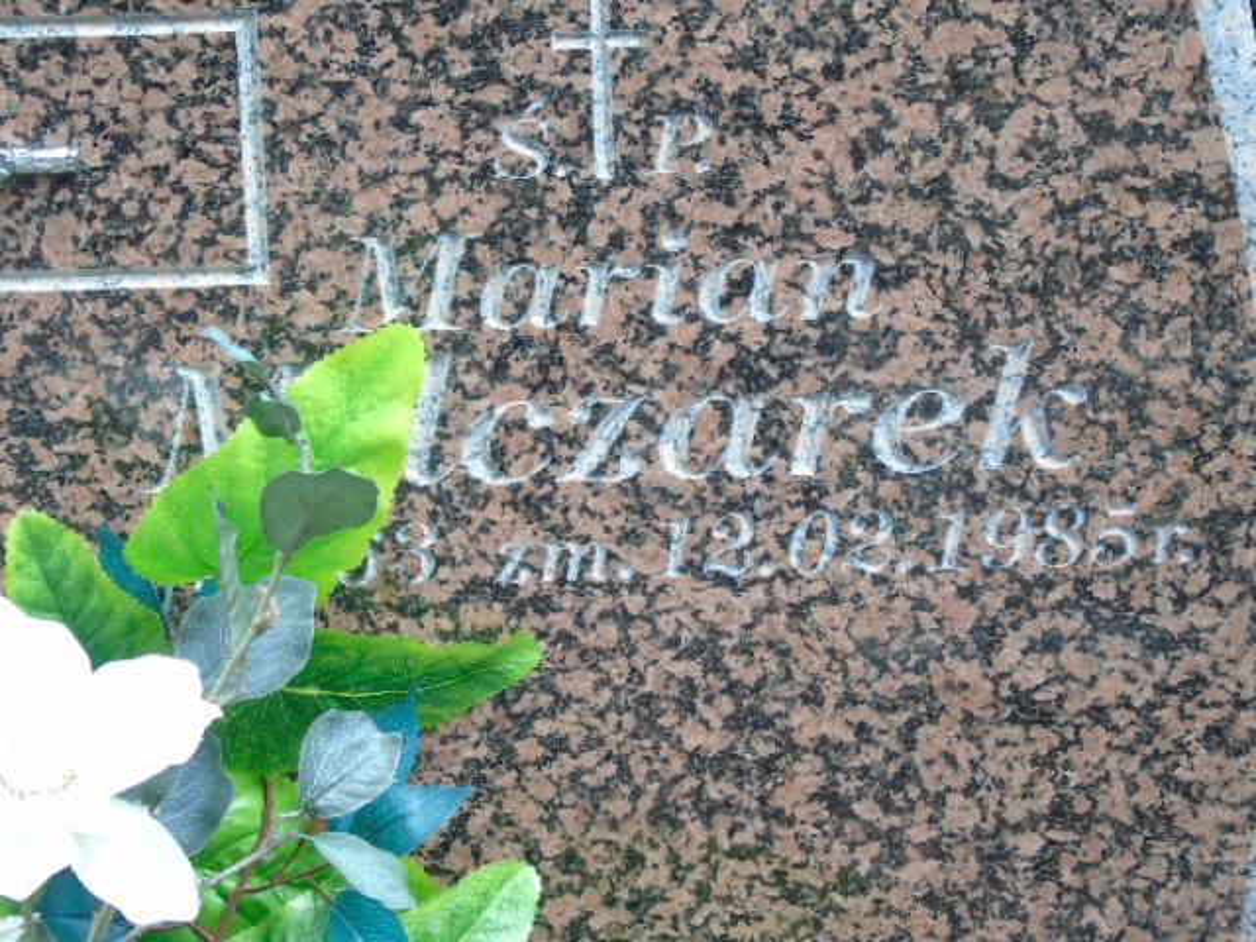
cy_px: 471
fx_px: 4499
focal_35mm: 124
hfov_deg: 15.9
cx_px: 628
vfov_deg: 12.0
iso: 80
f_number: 4.6
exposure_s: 1/40
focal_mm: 22
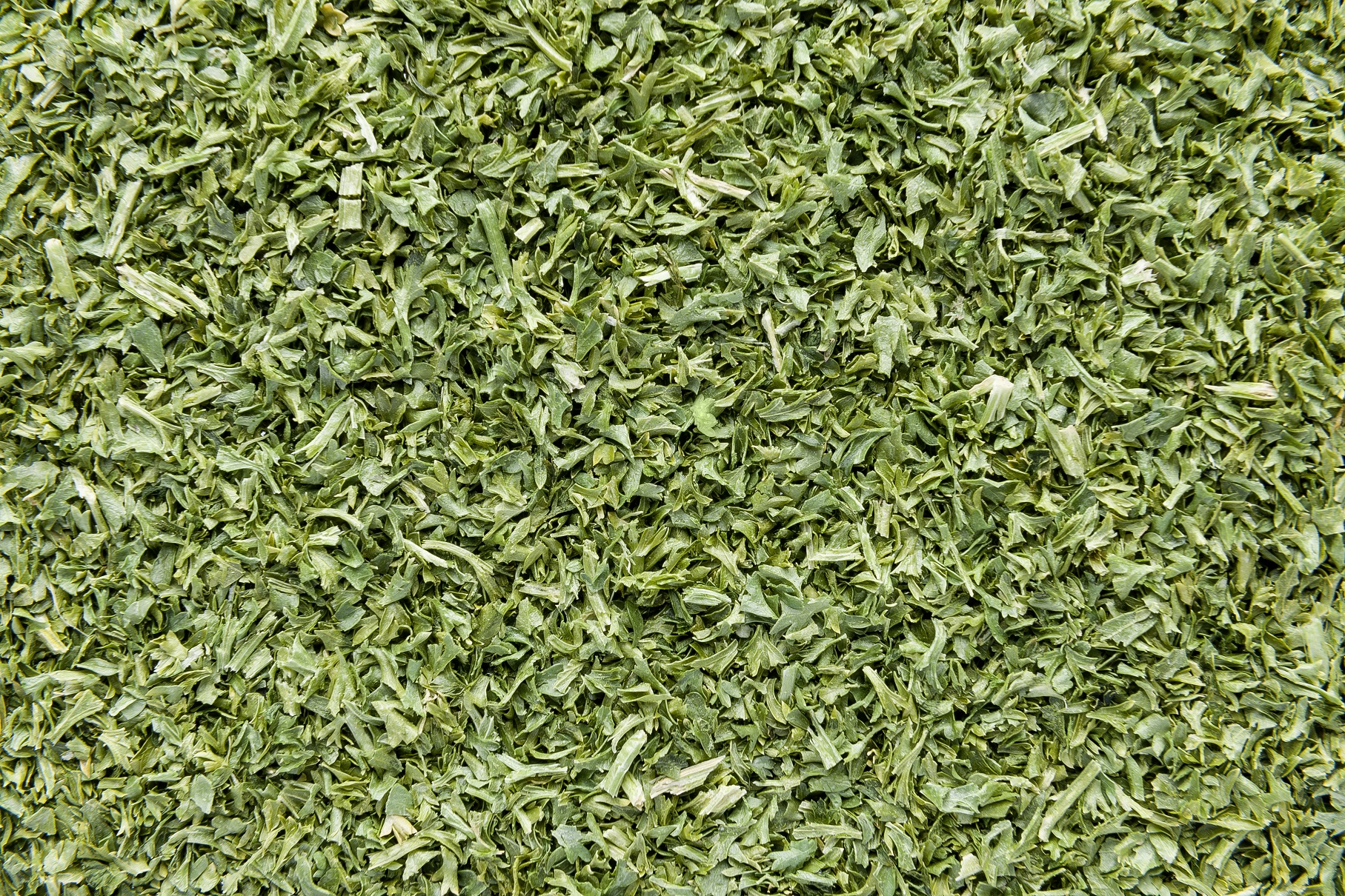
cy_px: 448
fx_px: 2615
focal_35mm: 70
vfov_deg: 19.5
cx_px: 672
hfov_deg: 28.8
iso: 100
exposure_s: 1/125
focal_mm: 70
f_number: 16
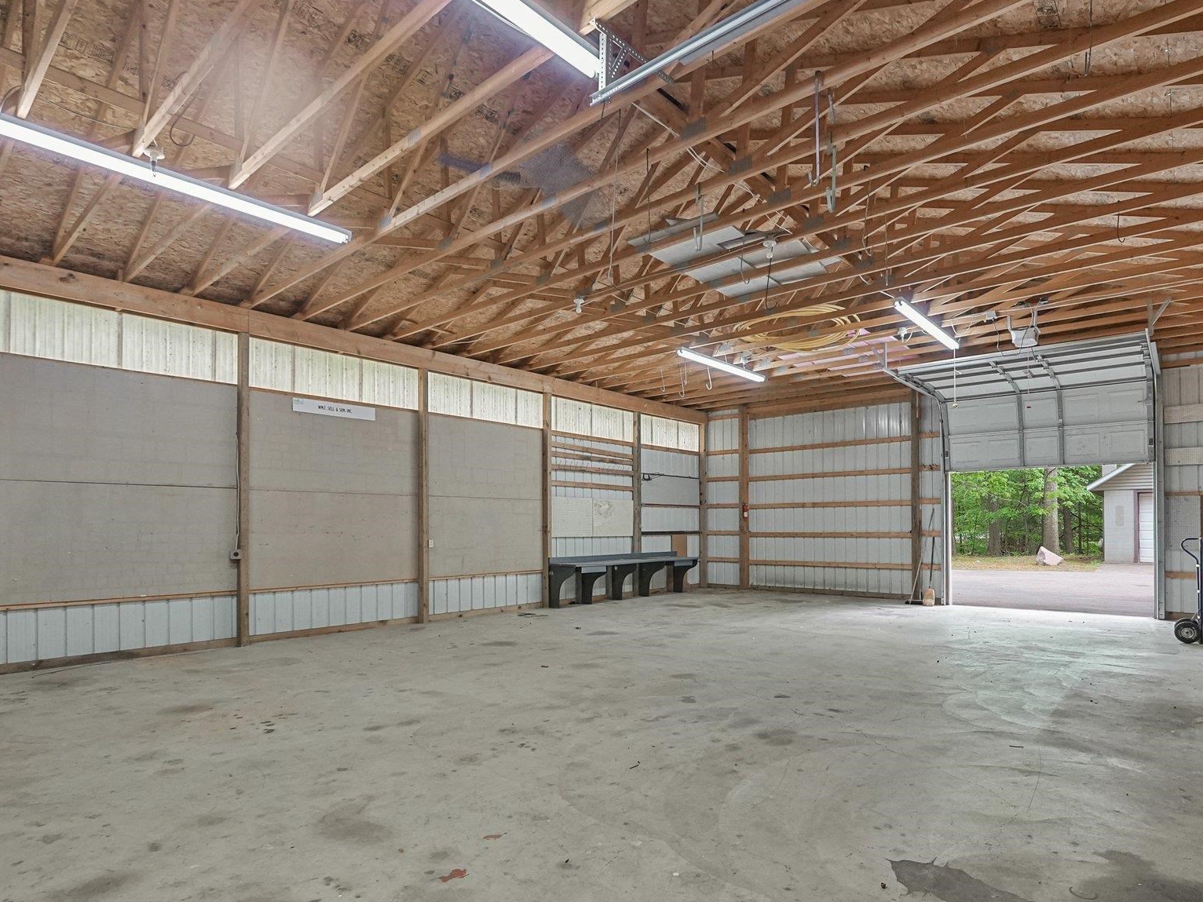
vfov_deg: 71.2
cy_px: 519
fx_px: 626
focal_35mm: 18
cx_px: 651
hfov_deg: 87.6
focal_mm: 14
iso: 5000
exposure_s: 1/400
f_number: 4.5
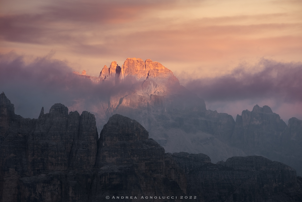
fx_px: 2516
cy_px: 101
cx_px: 151
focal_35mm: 300
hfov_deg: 6.9
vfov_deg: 4.6
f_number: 8
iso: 200
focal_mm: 200
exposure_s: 1/50
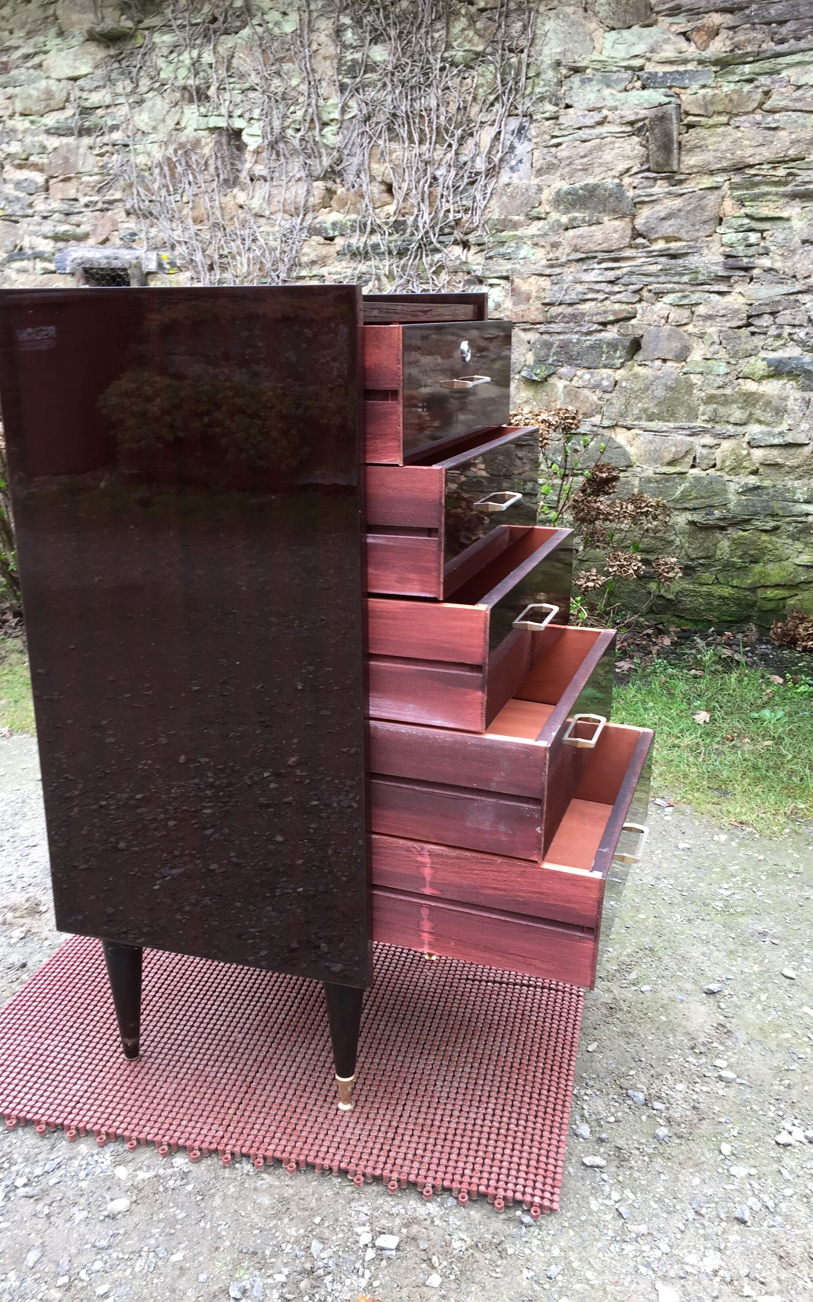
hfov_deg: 40.6
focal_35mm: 31
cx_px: 387
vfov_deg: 61.2
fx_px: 1099
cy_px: 646
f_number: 2.2
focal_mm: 4.15
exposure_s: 1/50
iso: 40
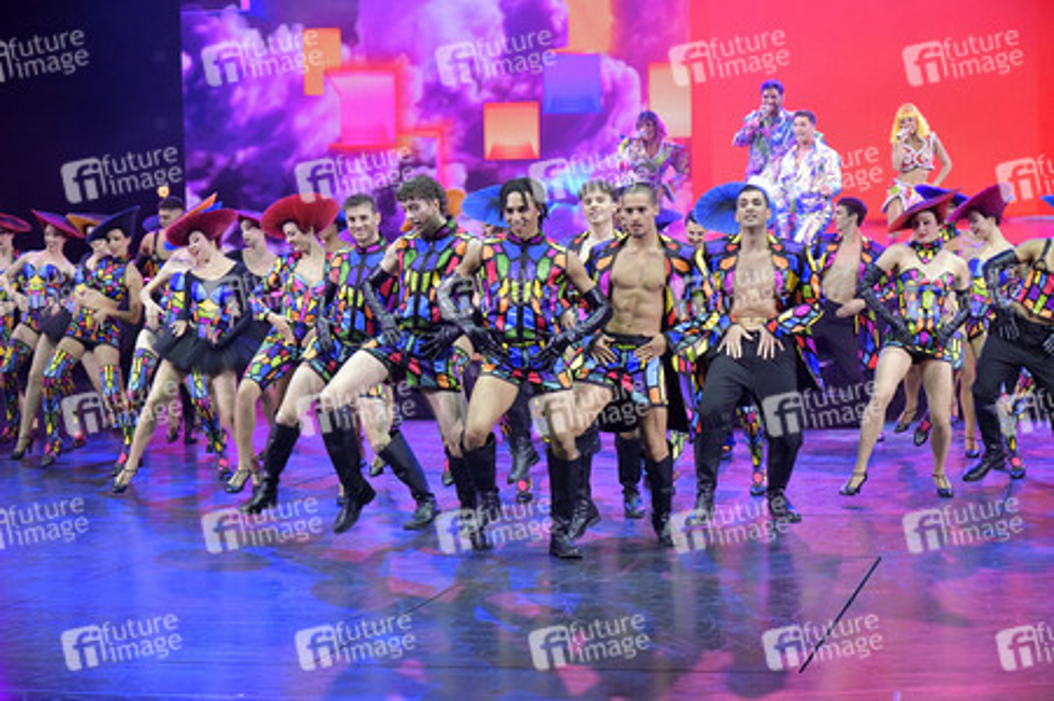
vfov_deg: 16.0
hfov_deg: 23.9
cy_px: 350
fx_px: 2487
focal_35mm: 85
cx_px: 527
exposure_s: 1/250
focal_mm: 85
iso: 6400
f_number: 7.1
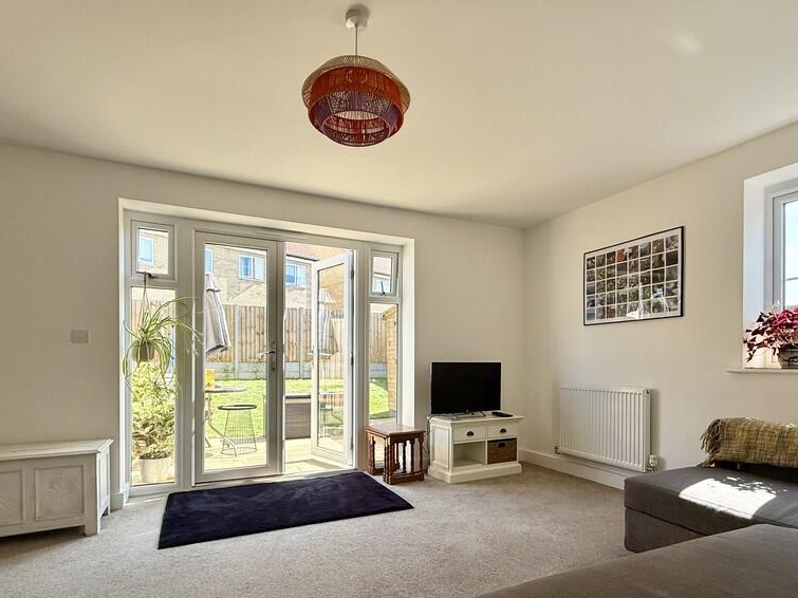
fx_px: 438
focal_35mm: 19
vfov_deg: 67.8
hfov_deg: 84.7
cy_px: 366
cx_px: 400
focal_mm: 2.22
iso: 64
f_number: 2.2
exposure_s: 1/336
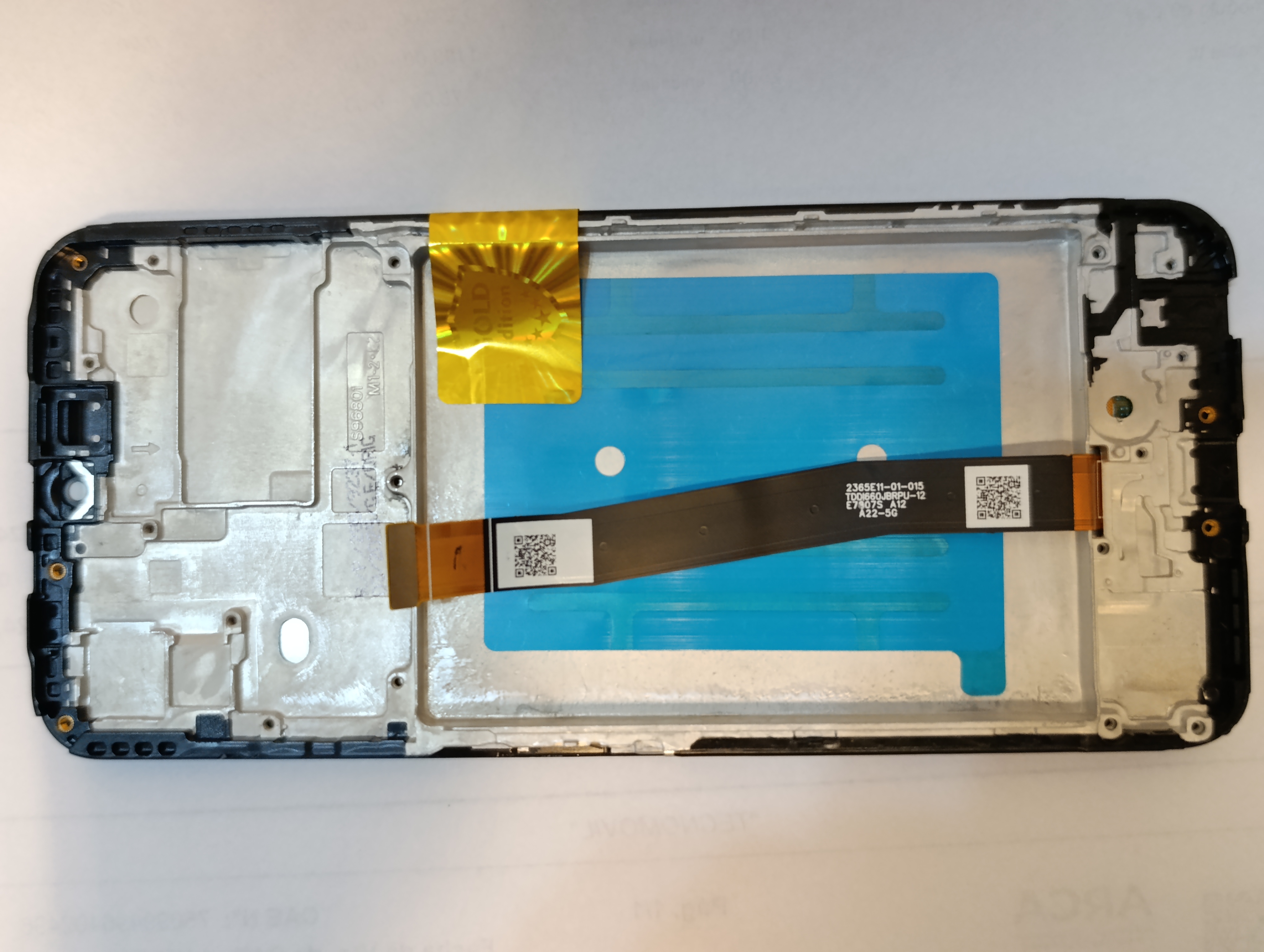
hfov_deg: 73.8
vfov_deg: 59.0
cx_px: 632
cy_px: 476
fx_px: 841
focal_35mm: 23
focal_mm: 6.14
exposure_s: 1/50
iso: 800
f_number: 1.6
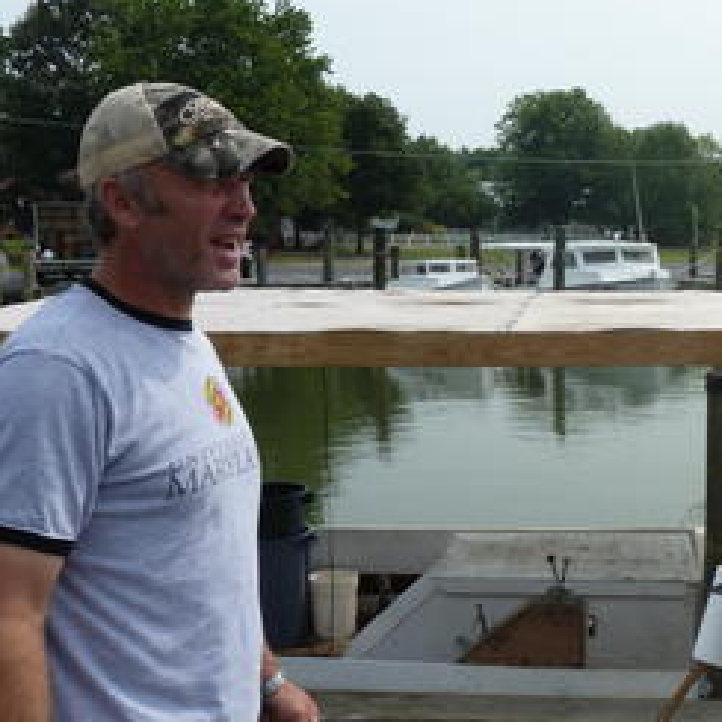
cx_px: 568
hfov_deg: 33.7
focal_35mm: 49
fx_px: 1156
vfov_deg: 34.6
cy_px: 417
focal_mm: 5.4
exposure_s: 1/500
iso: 100
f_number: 5
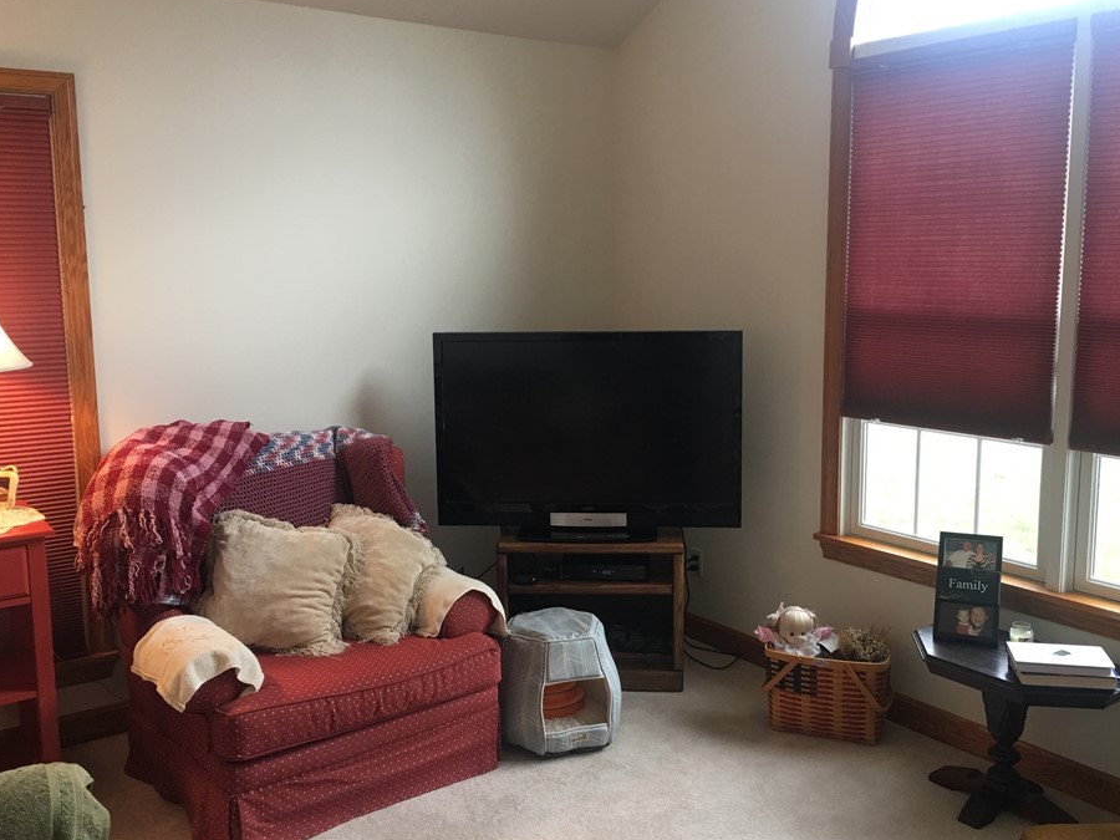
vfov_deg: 42.9
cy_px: 413
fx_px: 1068
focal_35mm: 33
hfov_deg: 55.3
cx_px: 592
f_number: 2.2
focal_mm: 4.15
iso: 40
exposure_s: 1/30
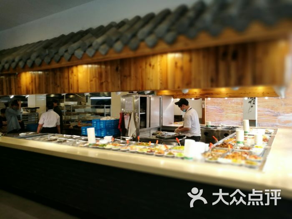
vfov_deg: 51.4
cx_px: 146
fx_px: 228
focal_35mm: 27
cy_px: 110
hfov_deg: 65.3
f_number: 4
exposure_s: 1/50
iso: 125
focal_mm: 4.5
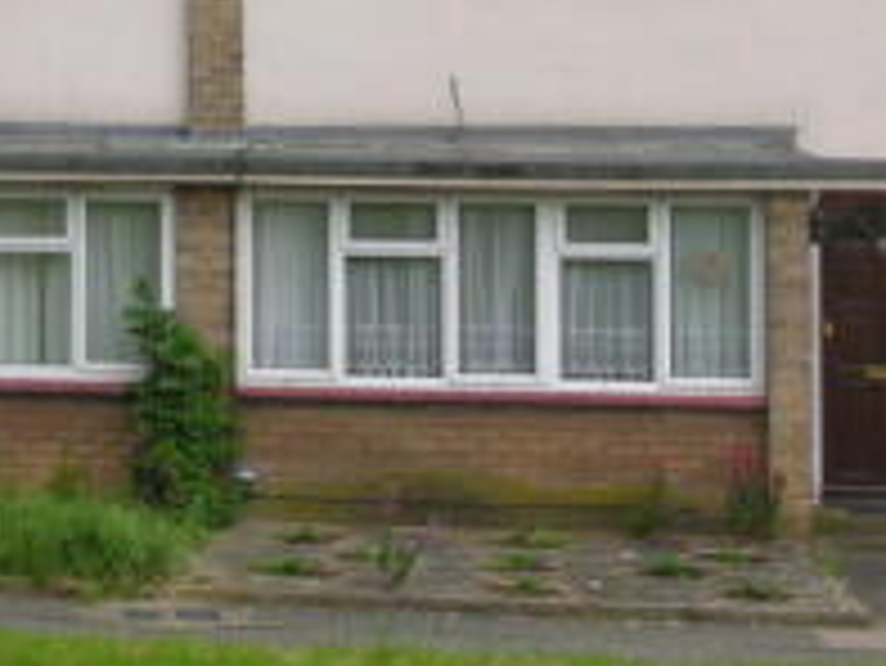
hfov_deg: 14.1
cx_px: -313
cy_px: -133
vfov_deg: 11.0
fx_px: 3406
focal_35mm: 133
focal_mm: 11.5
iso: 50
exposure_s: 1/89.7
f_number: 4.8
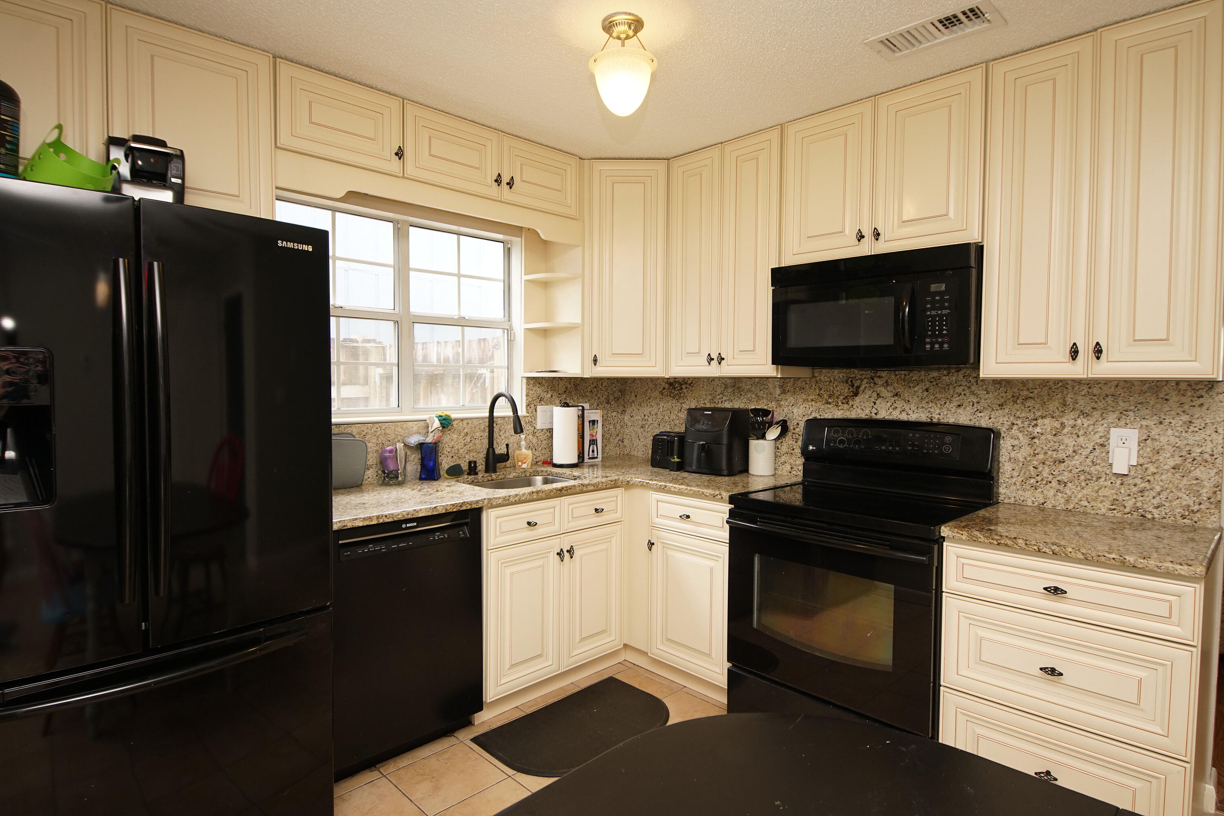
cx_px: 612
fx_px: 612
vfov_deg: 67.4
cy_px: 408
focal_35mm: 18
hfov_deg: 90.0
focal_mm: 12
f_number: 4.5
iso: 400
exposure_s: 1/60
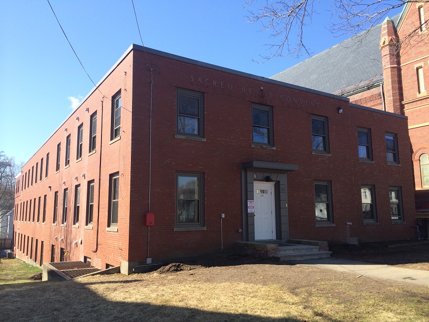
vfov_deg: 46.8
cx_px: 214
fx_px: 372
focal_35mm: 30
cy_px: 161
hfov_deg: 60.0
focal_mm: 4.12
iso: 32
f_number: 2.2
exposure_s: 1/892
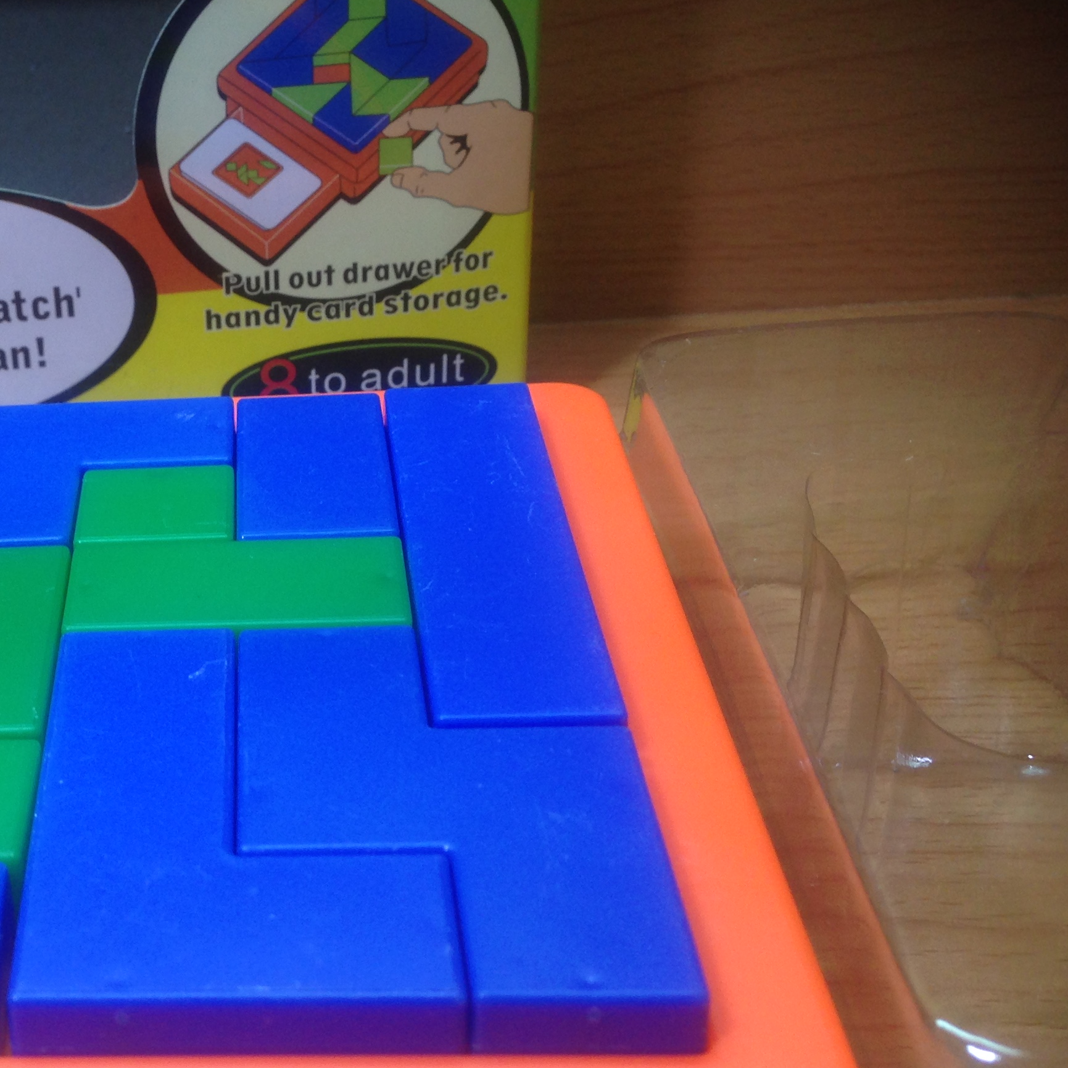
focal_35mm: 55
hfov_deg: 29.7
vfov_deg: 31.0
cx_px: 99
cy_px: 642
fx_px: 1920
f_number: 2.4
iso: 50
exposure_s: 1/30
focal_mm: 4.12
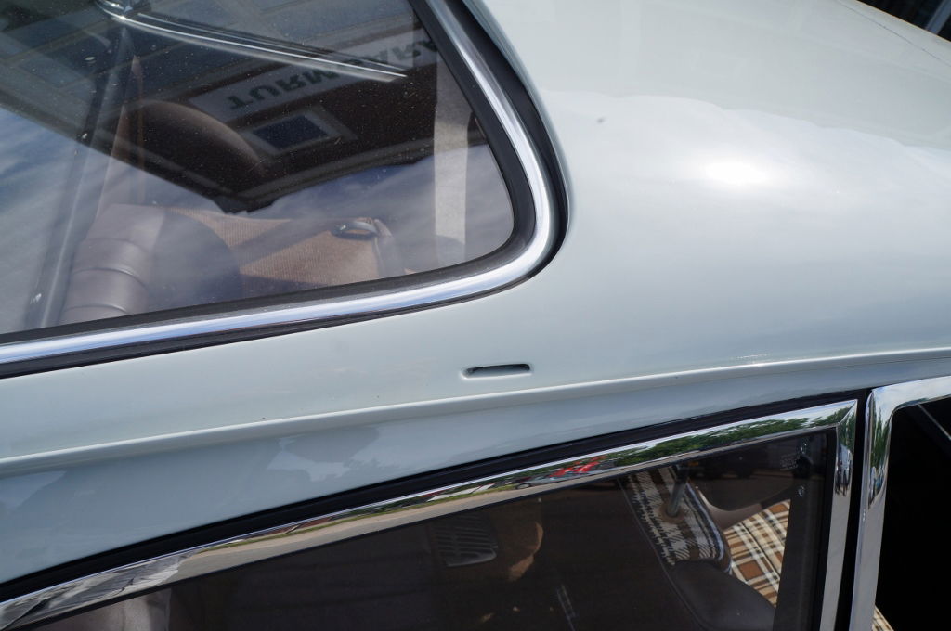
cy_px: 316
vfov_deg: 47.8
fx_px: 712
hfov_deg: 67.4
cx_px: 476
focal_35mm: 27
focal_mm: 18
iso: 200
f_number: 13
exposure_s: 1/200
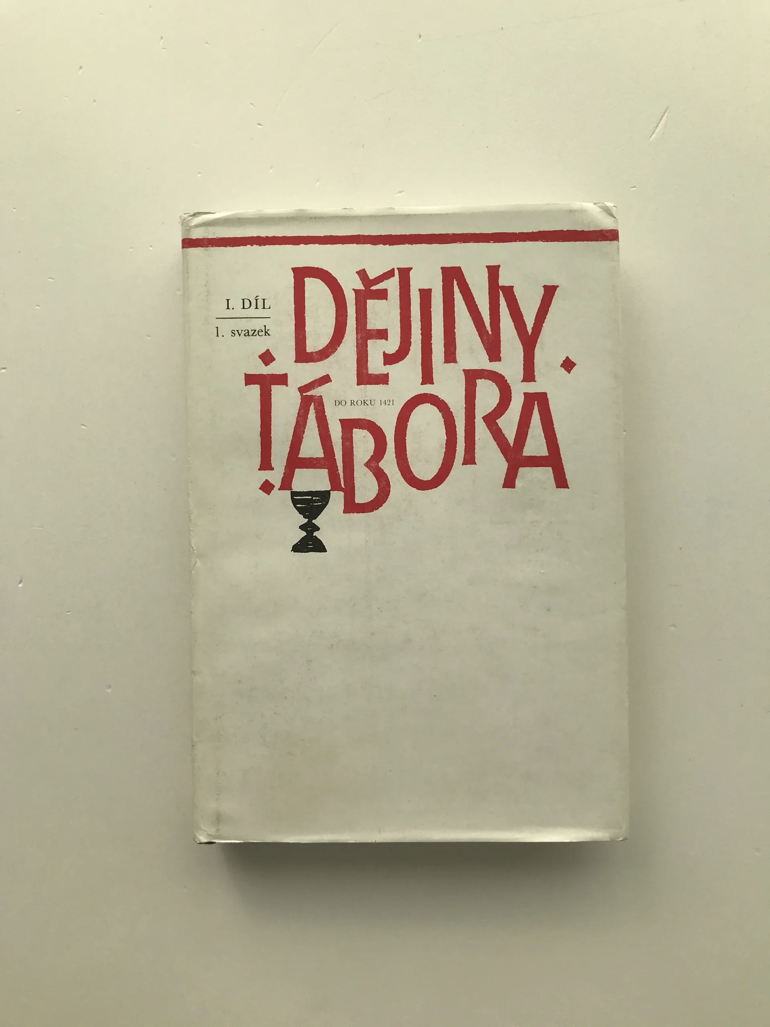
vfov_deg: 63.4
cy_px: 514
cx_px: 385
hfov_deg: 49.7
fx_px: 830
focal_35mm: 28
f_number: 1.8
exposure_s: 1/977
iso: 20
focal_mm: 3.99
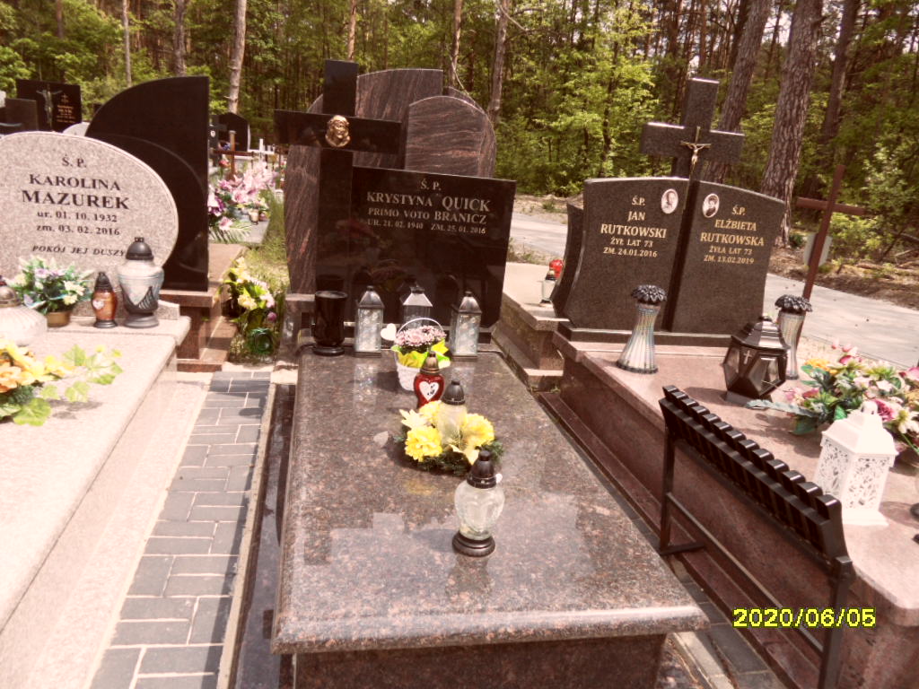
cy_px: 344
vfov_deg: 56.8
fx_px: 637
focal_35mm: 24
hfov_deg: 71.6
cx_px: 460
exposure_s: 1/750
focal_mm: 3.9
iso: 80
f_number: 3.2
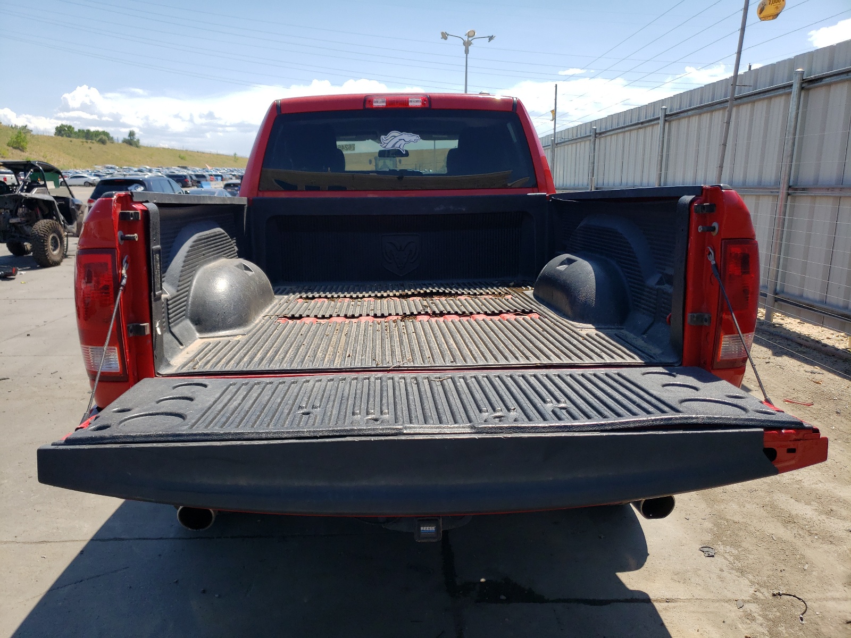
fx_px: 639
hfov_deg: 67.3
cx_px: 426
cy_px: 319
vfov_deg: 53.1
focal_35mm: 26
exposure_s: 1/2500
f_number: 1.5
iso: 50
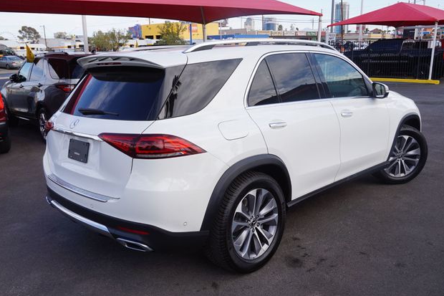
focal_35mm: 33
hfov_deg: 58.0
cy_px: 146
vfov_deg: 40.5
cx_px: 224
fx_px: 401
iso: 100
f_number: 9
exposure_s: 1/100
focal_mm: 21
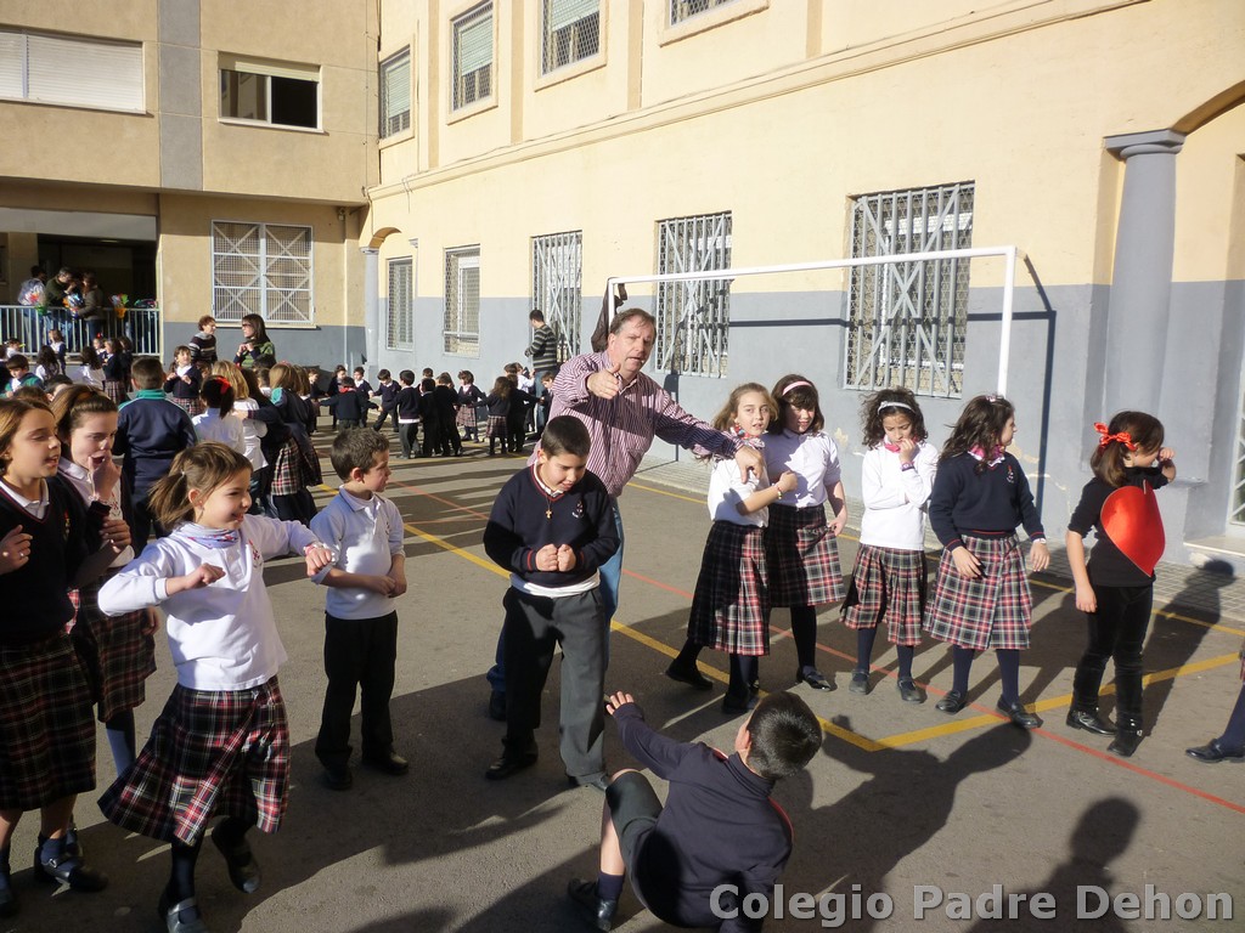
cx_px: 622
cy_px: 466
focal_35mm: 29
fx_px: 1043
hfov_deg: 61.7
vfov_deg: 48.2
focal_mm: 5.2
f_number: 4
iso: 125
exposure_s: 1/640
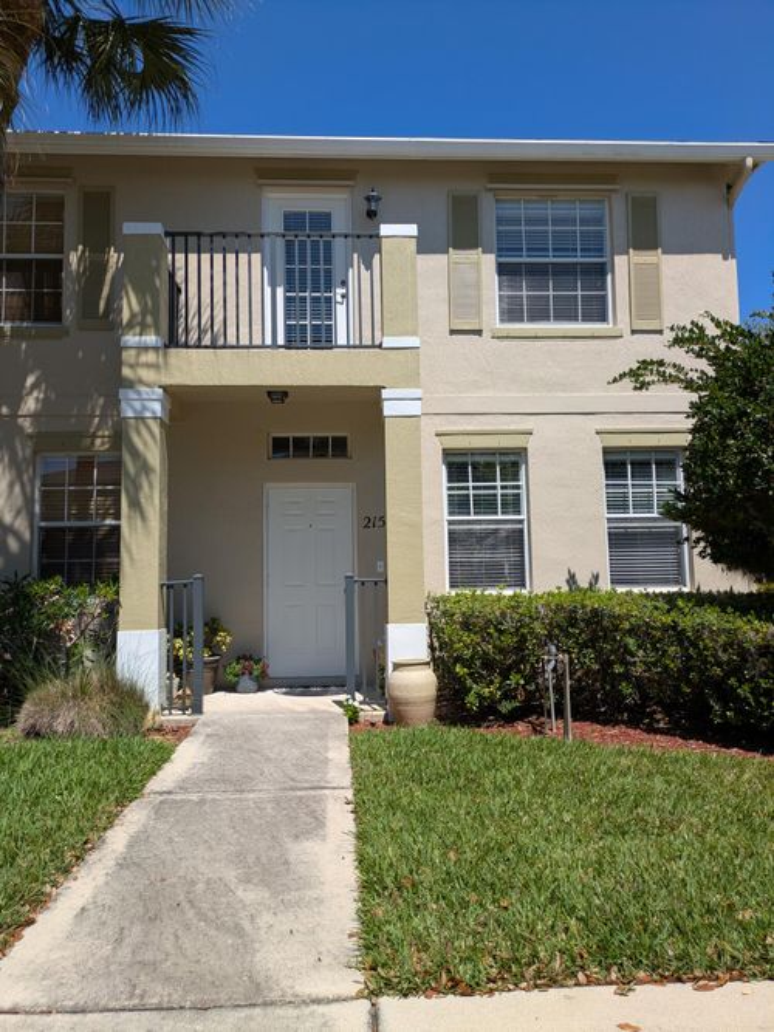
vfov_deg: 69.4
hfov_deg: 54.9
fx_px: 746
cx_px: 387
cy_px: 516
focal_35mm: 25
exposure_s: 1/2632
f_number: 1.89
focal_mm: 5.43
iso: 44
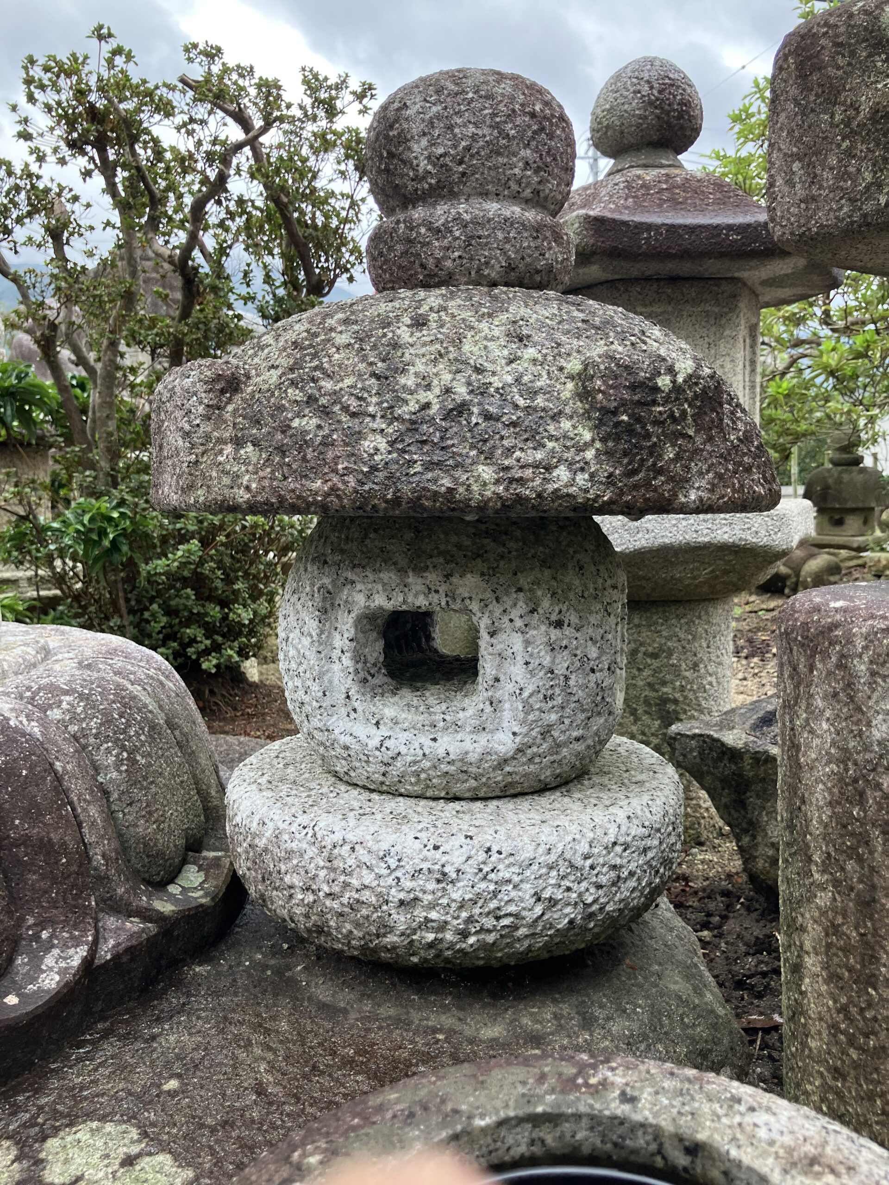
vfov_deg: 63.4
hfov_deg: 49.7
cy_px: 592
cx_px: 444
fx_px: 959
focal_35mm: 28
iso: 40
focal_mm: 3.99
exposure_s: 1/127
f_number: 1.8
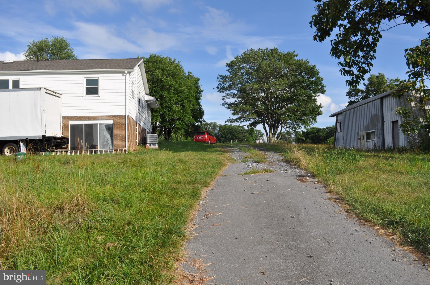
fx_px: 394
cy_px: 142
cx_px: 215
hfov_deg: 57.3
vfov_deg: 39.9
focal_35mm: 33
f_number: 9
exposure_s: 1/320
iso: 200
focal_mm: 22
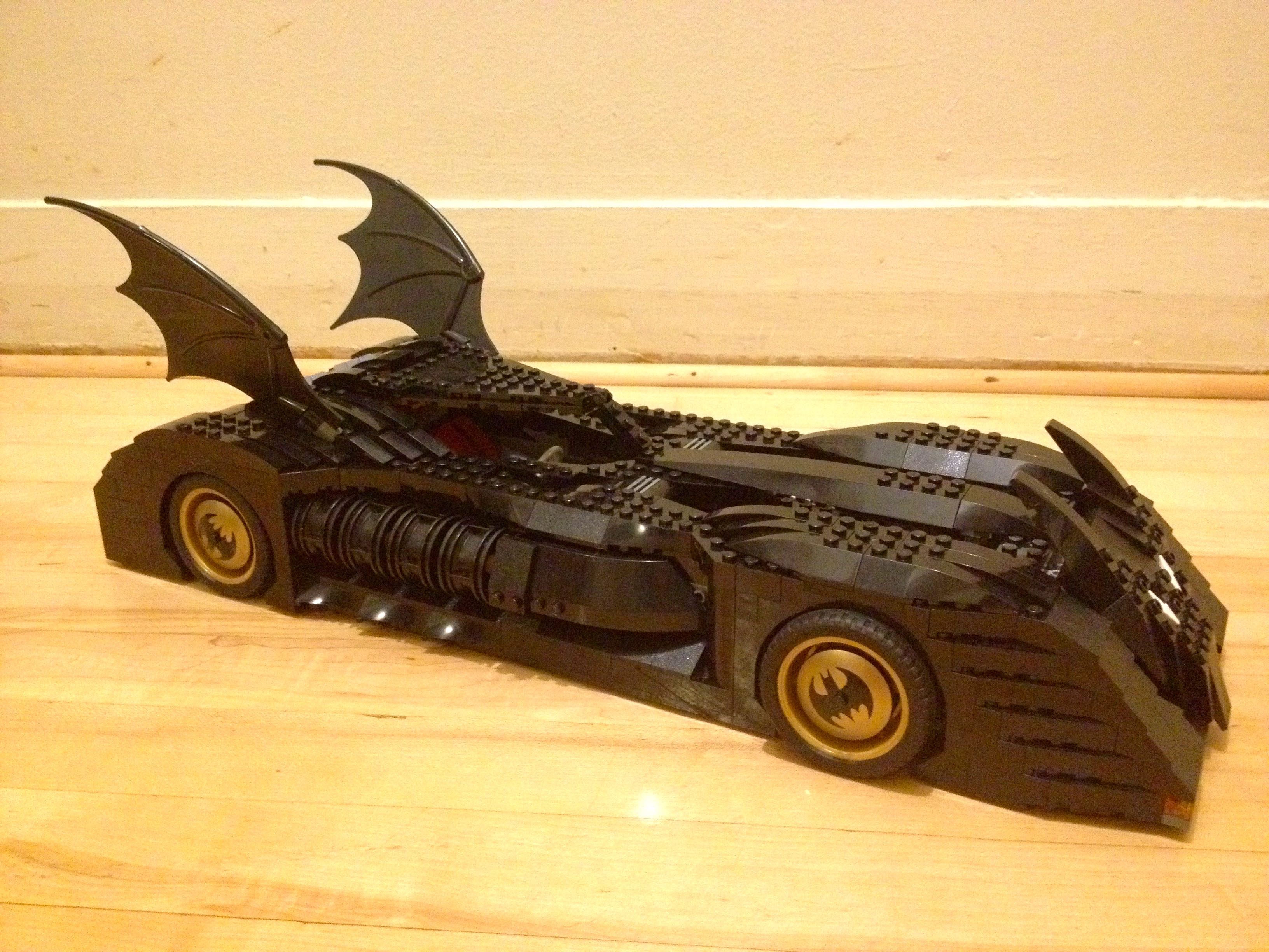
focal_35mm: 35
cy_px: 476
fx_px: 1283
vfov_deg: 40.7
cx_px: 634
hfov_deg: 52.6
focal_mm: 4.28
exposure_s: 1/15
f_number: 2.4
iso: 800
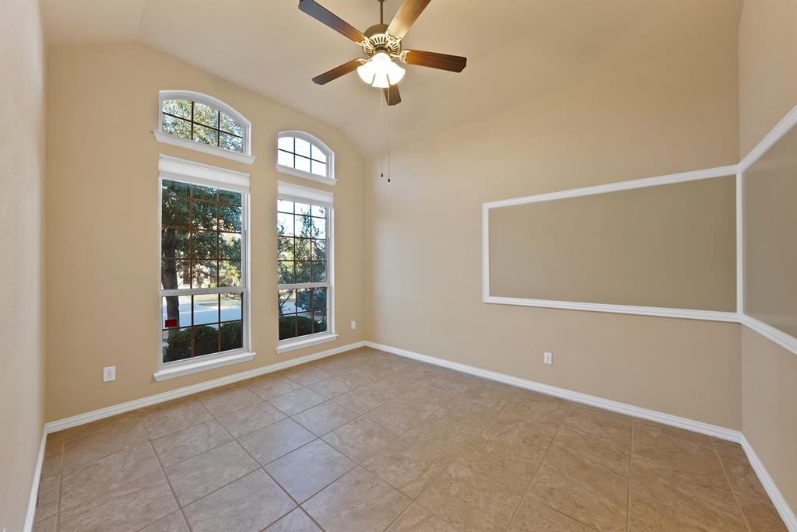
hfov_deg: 112.6
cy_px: 266
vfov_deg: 90.1
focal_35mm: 12
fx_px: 266
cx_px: 398
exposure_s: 1/3
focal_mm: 12
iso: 640
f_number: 9
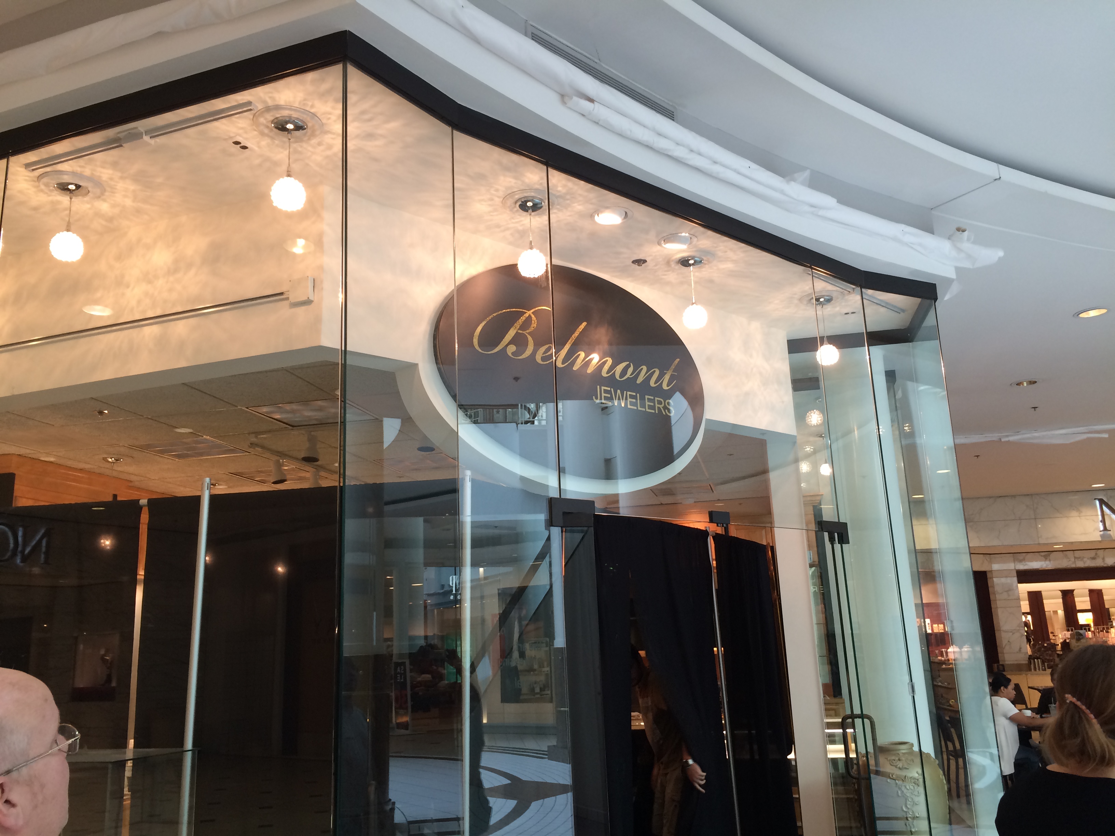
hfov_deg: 61.7
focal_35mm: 29
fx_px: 934
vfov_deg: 48.2
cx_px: 558
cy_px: 418
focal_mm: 4.15
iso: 64
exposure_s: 1/30
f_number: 2.2
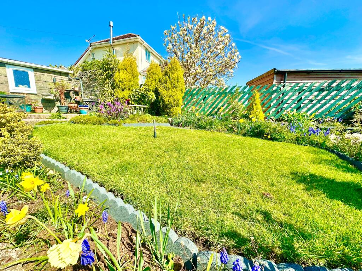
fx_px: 146
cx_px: 181
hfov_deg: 102.1
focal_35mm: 14
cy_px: 136
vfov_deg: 85.7
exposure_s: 1/1182
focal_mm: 2.22
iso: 50
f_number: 2.2
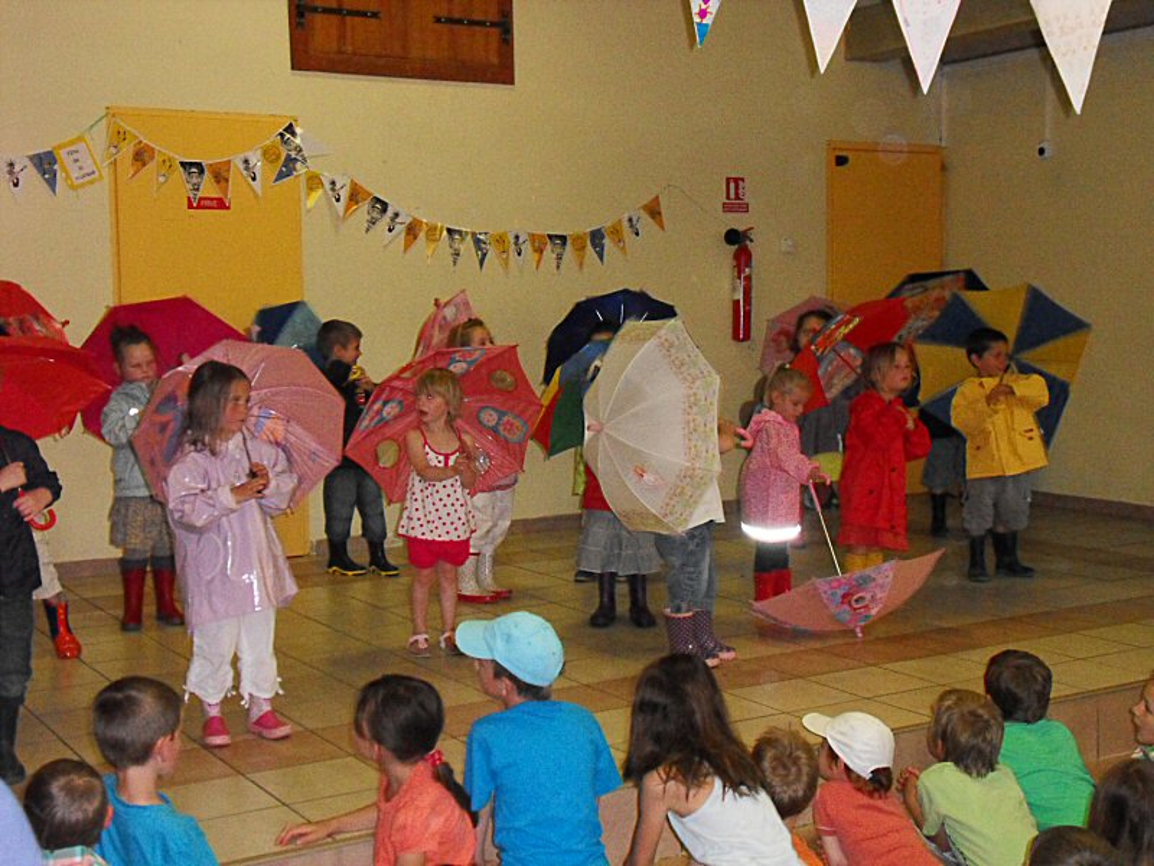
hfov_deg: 36.8
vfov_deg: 28.0
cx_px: 577
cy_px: 433
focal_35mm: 52
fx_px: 1734
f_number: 4.5
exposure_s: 1/45
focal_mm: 9.1
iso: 640
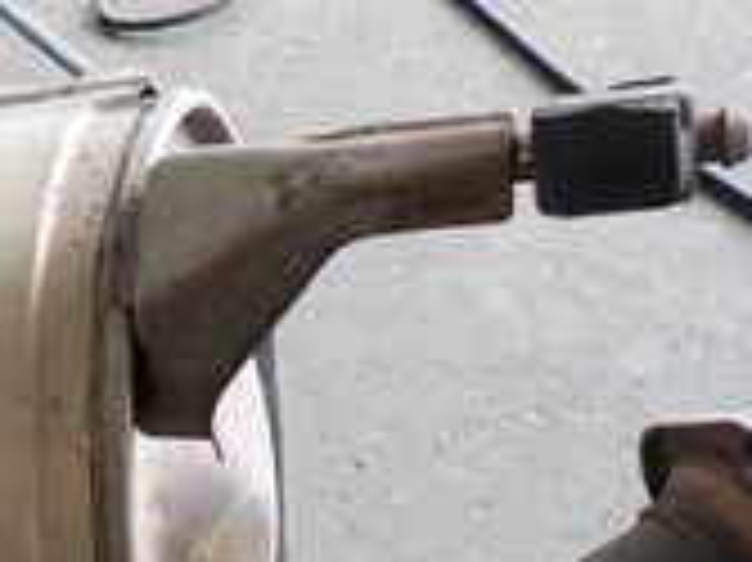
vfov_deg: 16.0
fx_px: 1954
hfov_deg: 19.5
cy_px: 580
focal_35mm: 90
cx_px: -311
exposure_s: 1/60
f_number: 2
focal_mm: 4.5
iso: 160
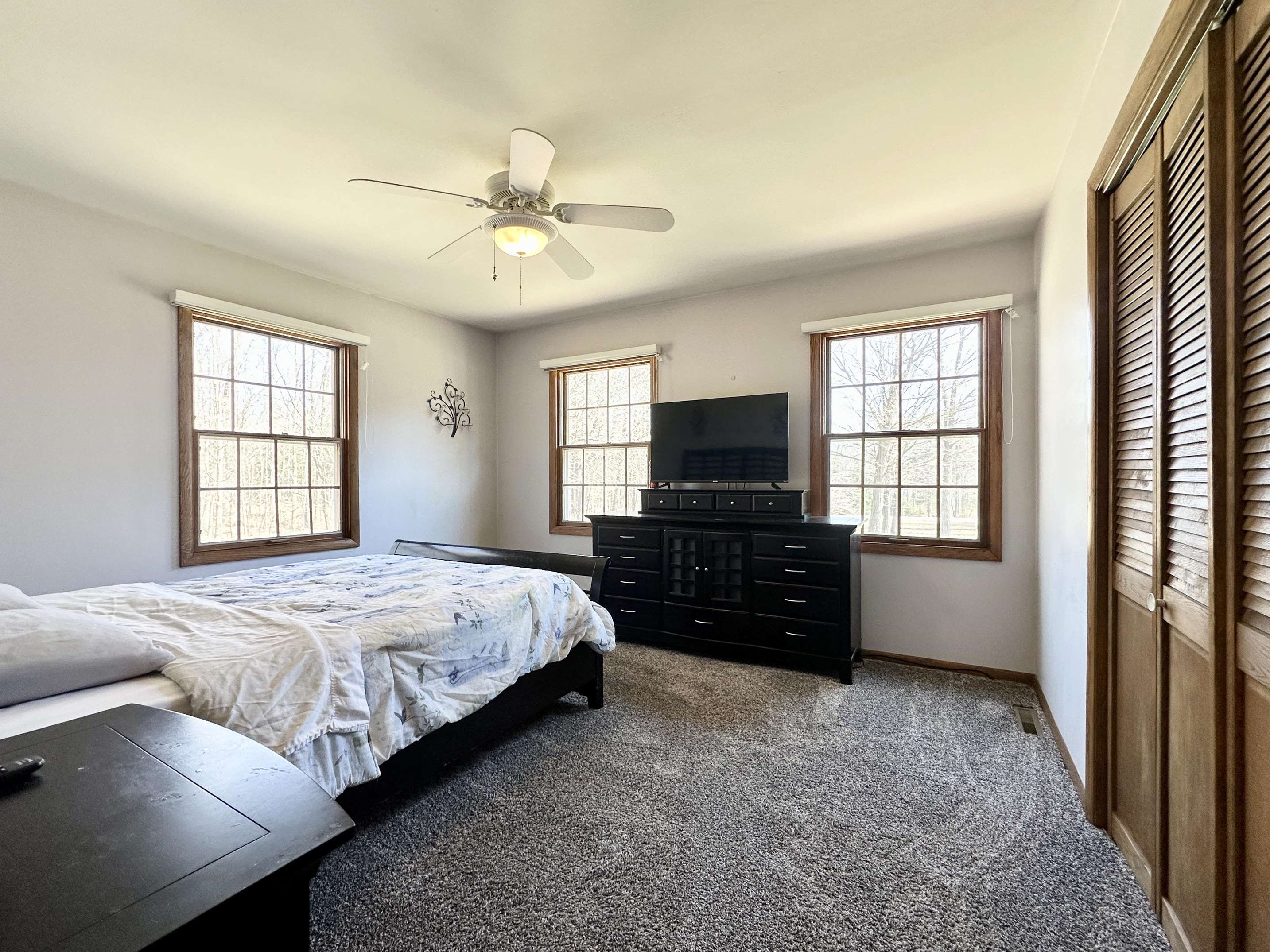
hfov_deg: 98.2
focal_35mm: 15
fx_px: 550
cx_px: 623
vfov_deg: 81.7
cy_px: 480
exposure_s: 1/120
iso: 125
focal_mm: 2.22
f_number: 2.2
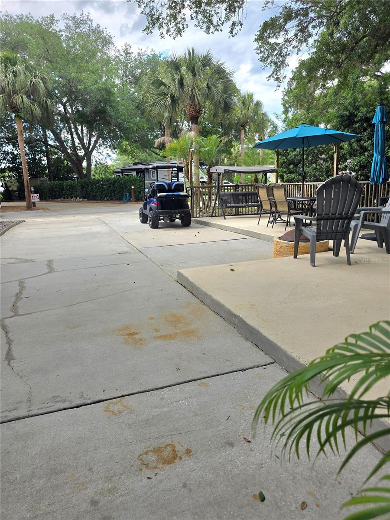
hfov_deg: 58.9
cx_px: 195
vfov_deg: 73.9
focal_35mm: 23
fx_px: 346
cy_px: 260
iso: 80
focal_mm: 6.3
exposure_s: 1/2500
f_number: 1.7
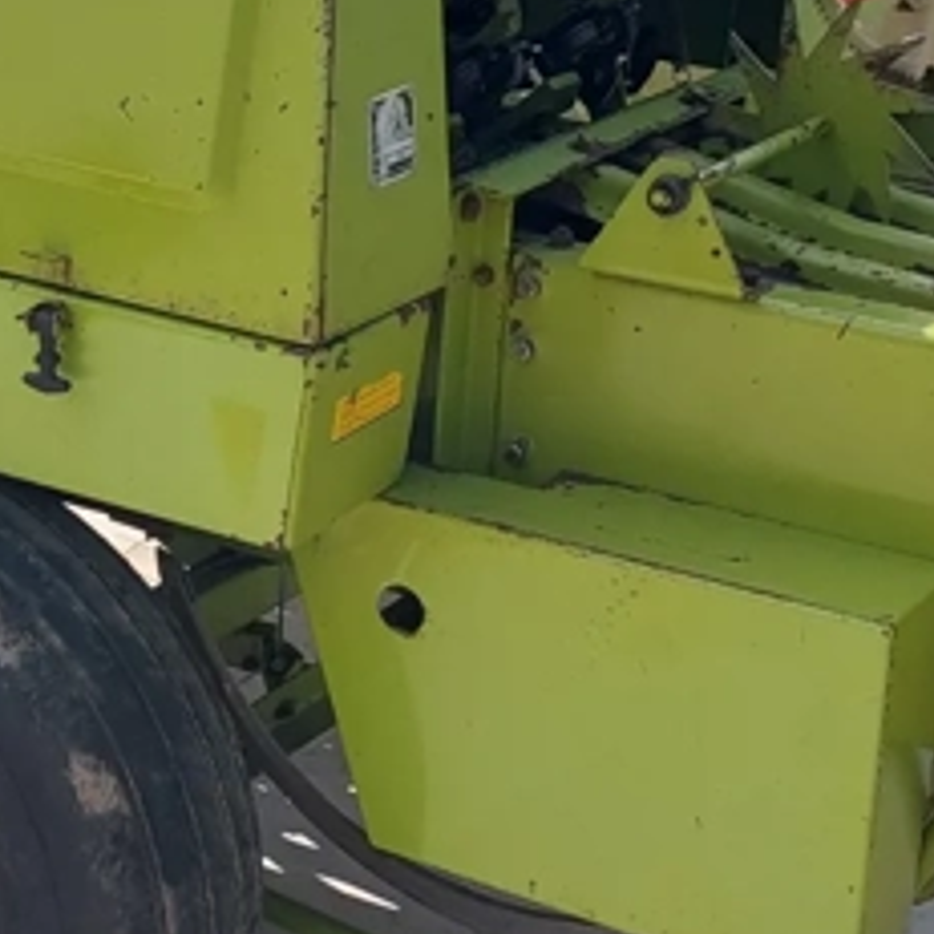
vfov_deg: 18.9
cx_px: 166
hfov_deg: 18.7
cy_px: 441
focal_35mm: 92
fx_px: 2808
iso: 40
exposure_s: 1/1376
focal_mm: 5.23
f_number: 1.8
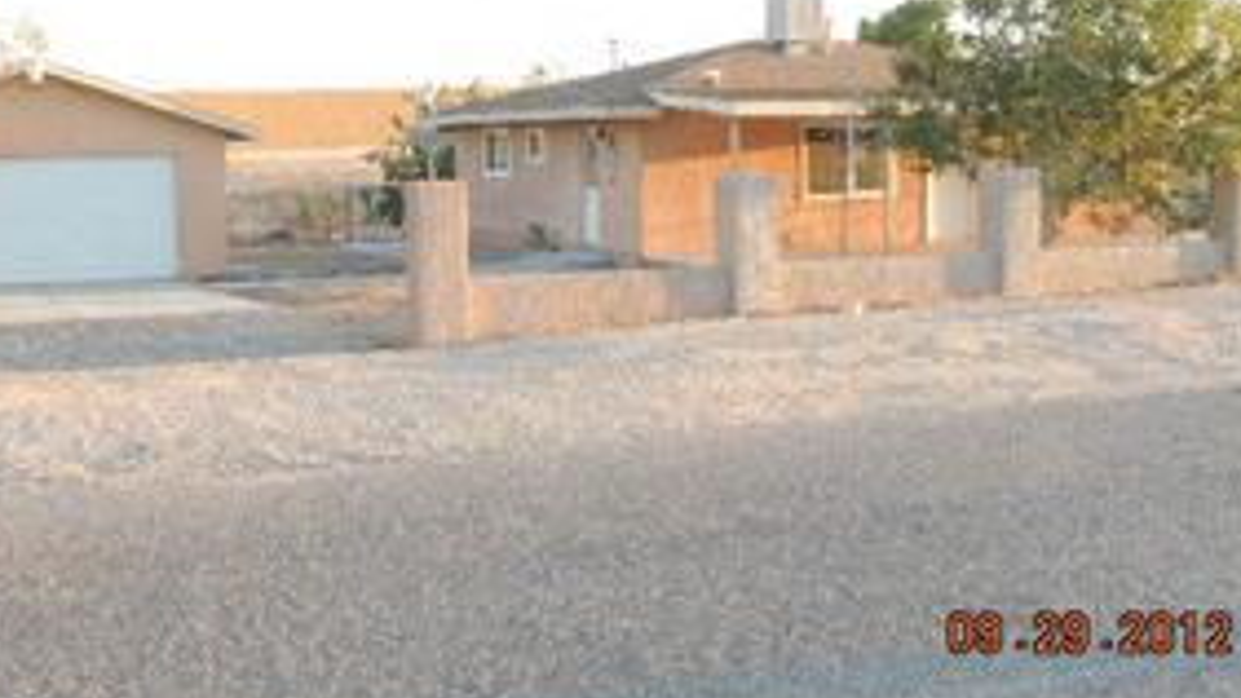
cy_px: 190
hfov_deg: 43.7
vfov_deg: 25.2
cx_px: 565
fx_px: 1546
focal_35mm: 47
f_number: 7.2
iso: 250
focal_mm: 6.2
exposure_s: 1/50
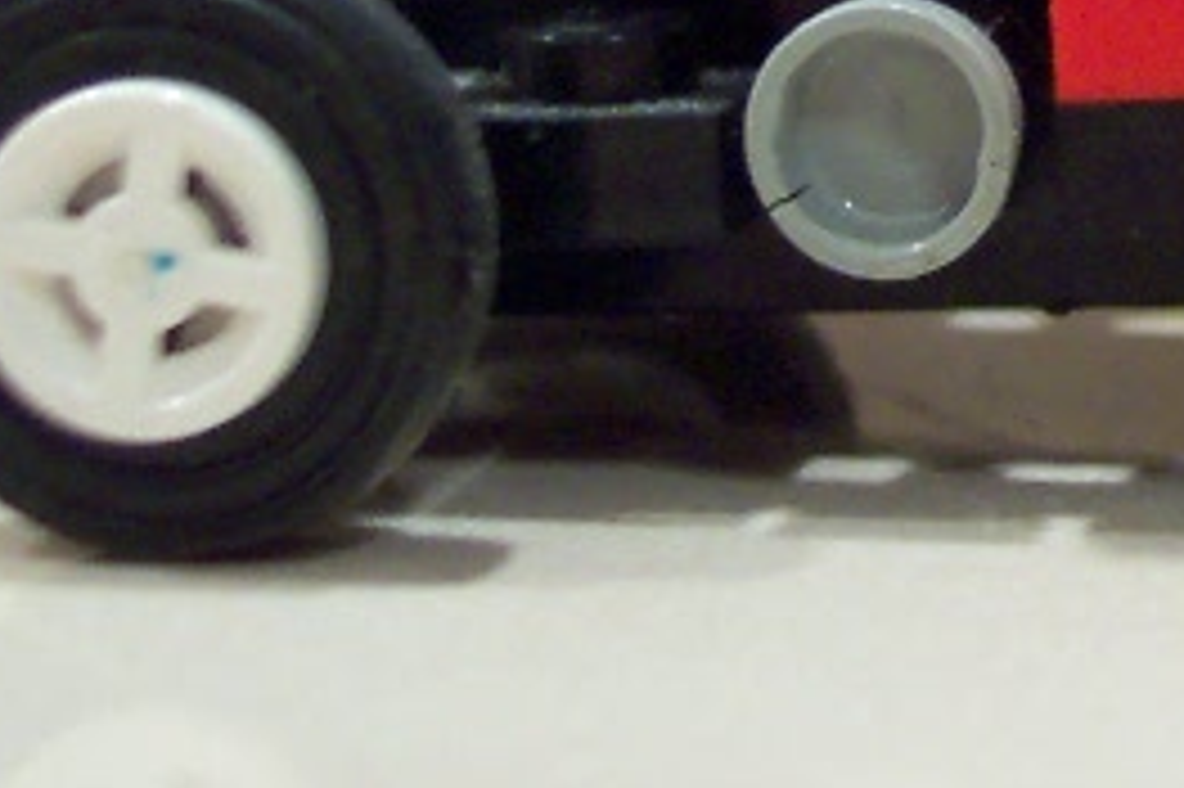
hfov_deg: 12.4
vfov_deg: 8.6
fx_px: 5127
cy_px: -392
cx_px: 1859
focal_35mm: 156
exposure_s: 1/30
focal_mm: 8
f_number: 2.8
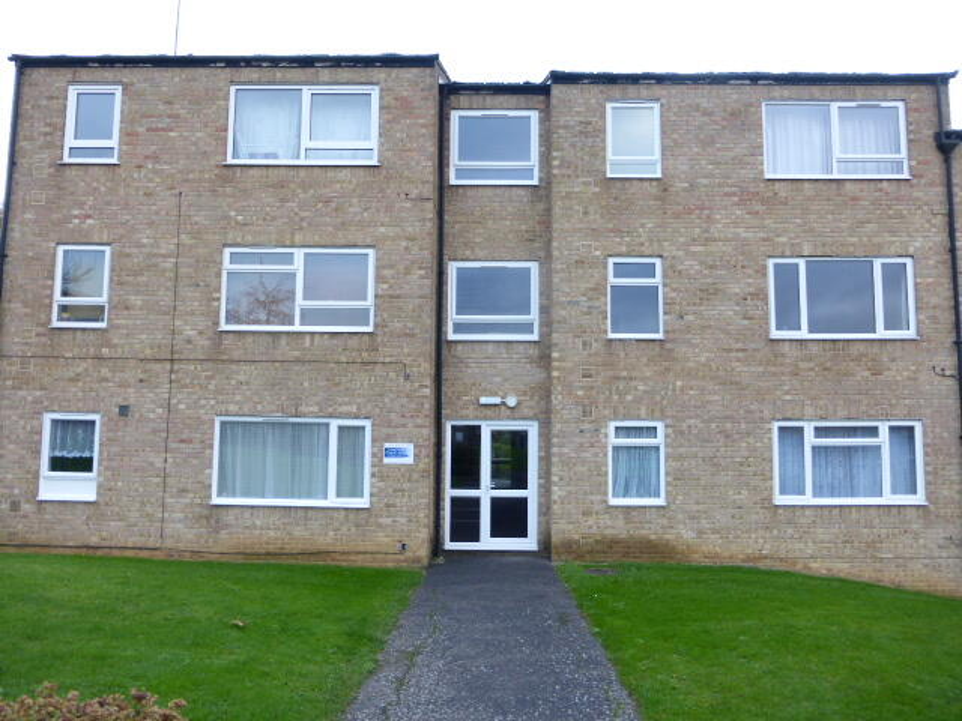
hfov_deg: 71.6
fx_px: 667
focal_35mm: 24
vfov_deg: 56.8
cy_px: 360
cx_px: 481
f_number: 3.3
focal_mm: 4.3
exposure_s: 1/60
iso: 125
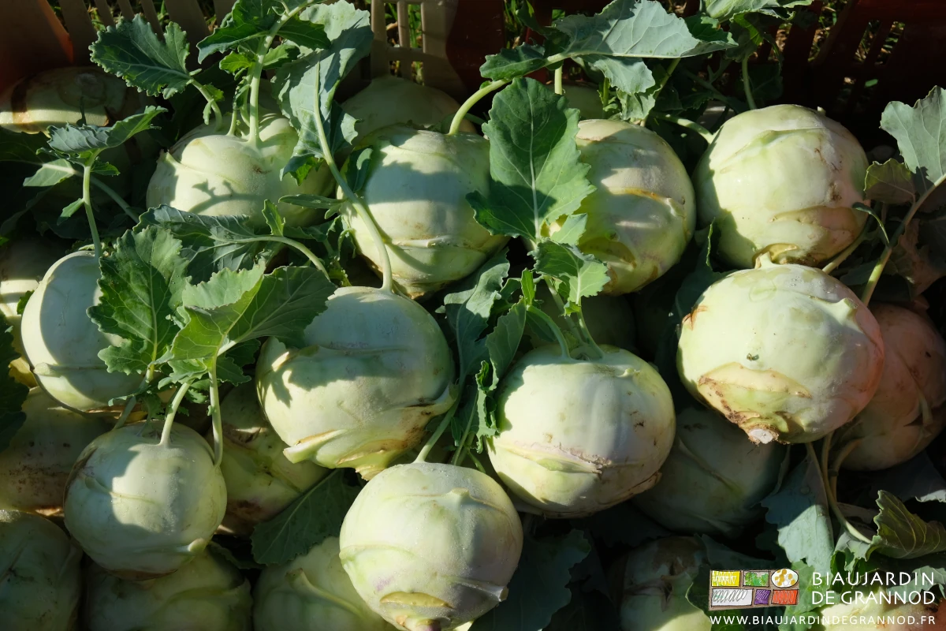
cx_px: 473
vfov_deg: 19.7
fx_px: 1813
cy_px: 316
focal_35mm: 69
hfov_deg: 29.2
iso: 320
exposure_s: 1/640
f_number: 8
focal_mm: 46.3
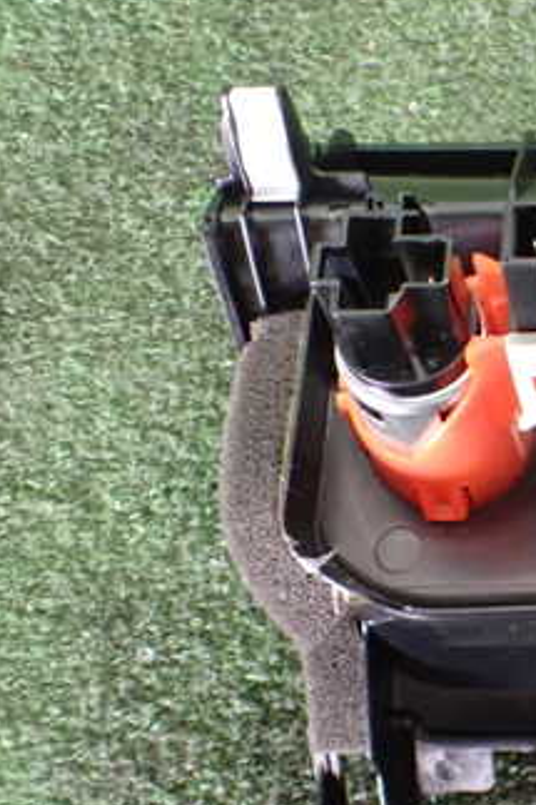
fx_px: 1297
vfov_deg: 34.4
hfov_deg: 21.2
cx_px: 698
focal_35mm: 58
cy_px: 483
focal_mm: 5.4
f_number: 2.3
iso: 1000
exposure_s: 1/30
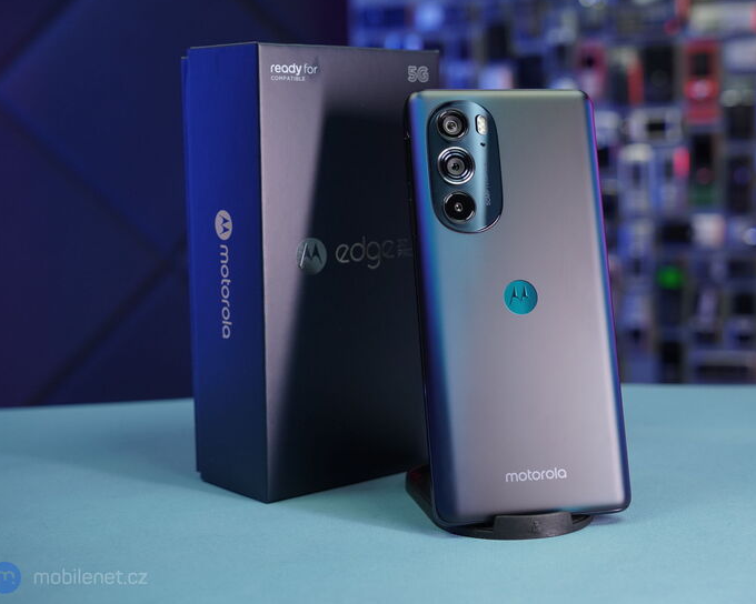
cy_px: 300
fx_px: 1253
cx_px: 437
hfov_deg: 33.5
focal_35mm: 56
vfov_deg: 27.1
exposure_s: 1/160
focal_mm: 49
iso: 1600
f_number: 5.6
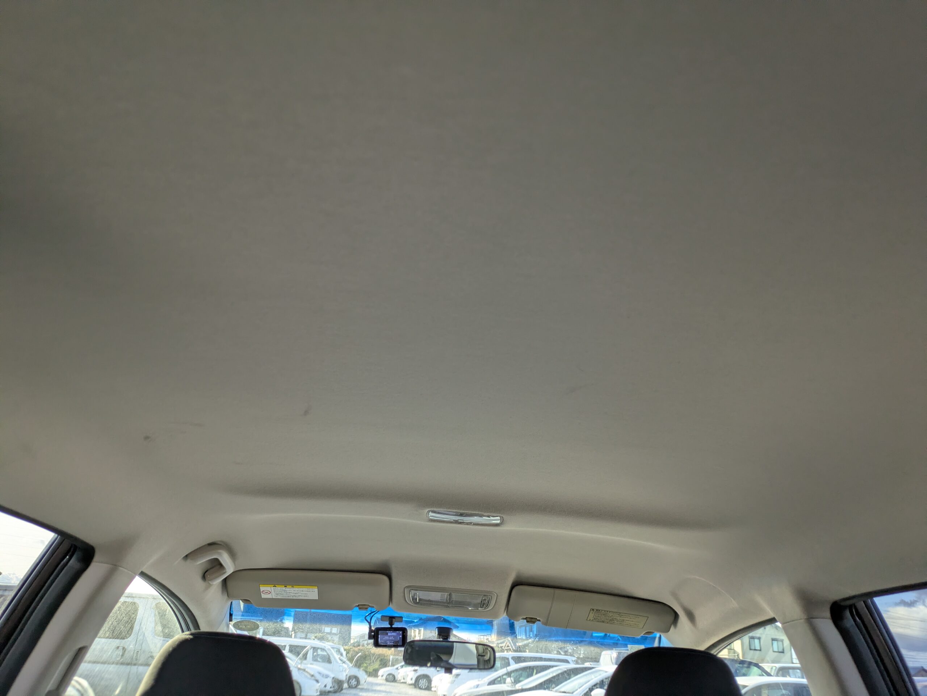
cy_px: 348
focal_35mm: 25
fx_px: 670
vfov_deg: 54.9
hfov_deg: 69.4
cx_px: 464
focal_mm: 5.43
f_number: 1.89
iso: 64
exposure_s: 1/370
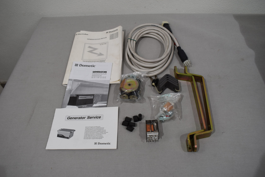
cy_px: 88
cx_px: 132
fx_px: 221
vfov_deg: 43.6
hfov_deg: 61.9
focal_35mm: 30
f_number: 5.6
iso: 280
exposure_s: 1/125
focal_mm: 20
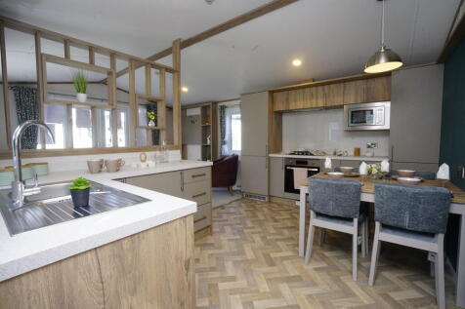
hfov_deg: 96.8
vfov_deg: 73.7
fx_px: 207
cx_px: 232
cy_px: 154
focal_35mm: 16
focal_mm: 16
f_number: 18
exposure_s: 1/60
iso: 3200
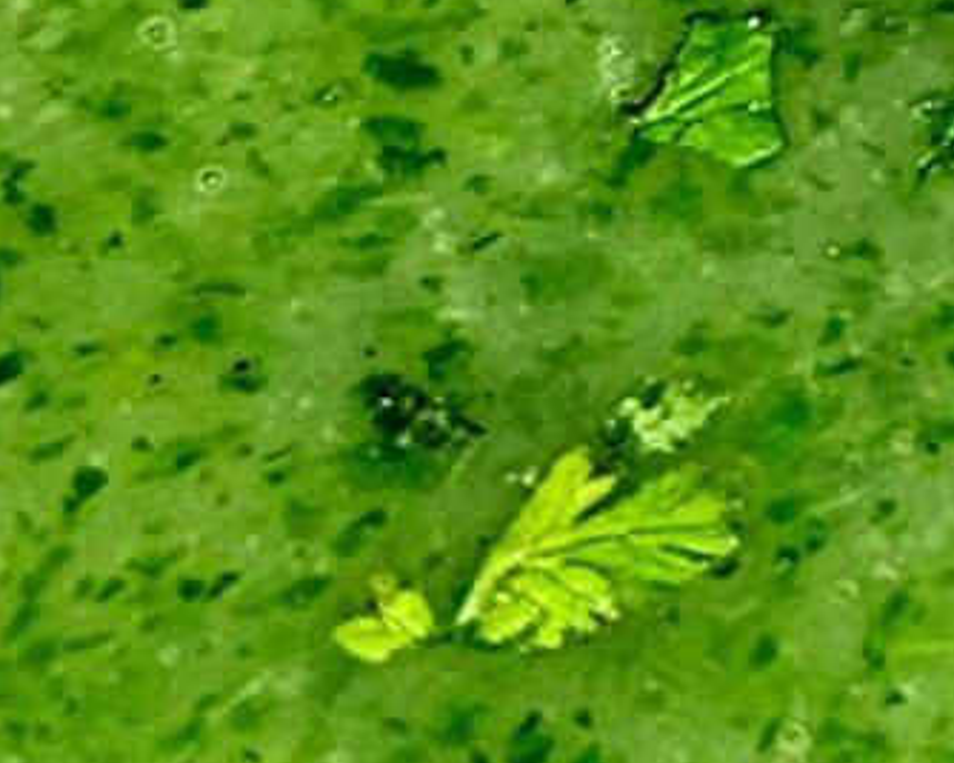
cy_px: -334
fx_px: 4855
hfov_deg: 10.9
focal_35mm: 172
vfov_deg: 8.8
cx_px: 1320
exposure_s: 1/50.3
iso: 40
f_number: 1.7
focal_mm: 6.3
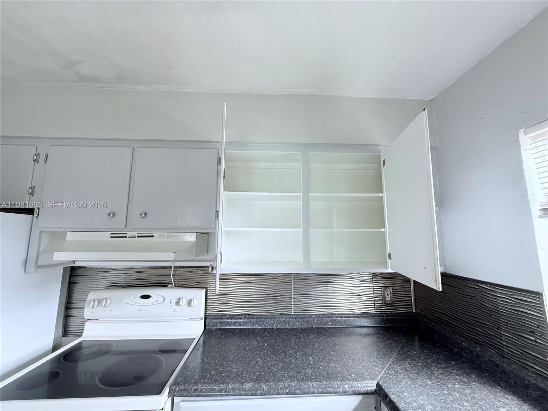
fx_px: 222
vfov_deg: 85.7
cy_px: 206
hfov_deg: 102.1
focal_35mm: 14
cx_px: 274
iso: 200
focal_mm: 2.22
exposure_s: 1/99
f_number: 2.2
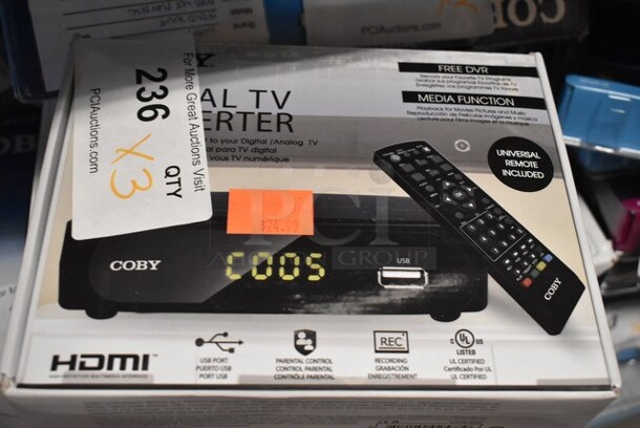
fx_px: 747
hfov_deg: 46.4
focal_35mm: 42
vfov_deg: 32.0
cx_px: 320
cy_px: 214
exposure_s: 1/125
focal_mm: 28
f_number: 5.6
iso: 3200
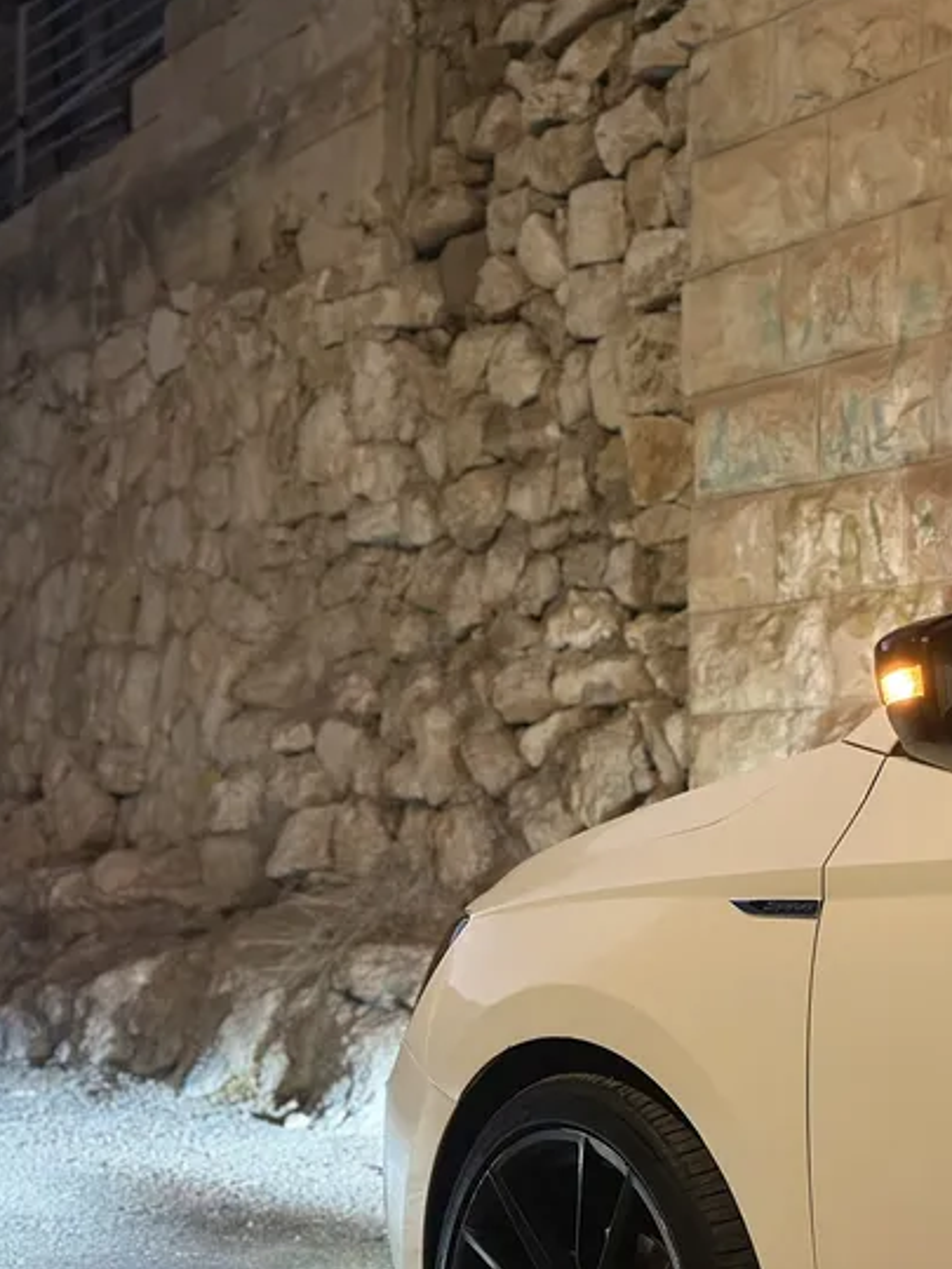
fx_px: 2347
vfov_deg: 30.2
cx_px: 545
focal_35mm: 64
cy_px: 726
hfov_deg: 22.9
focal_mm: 6.86
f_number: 1.78
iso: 640
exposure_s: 1/33
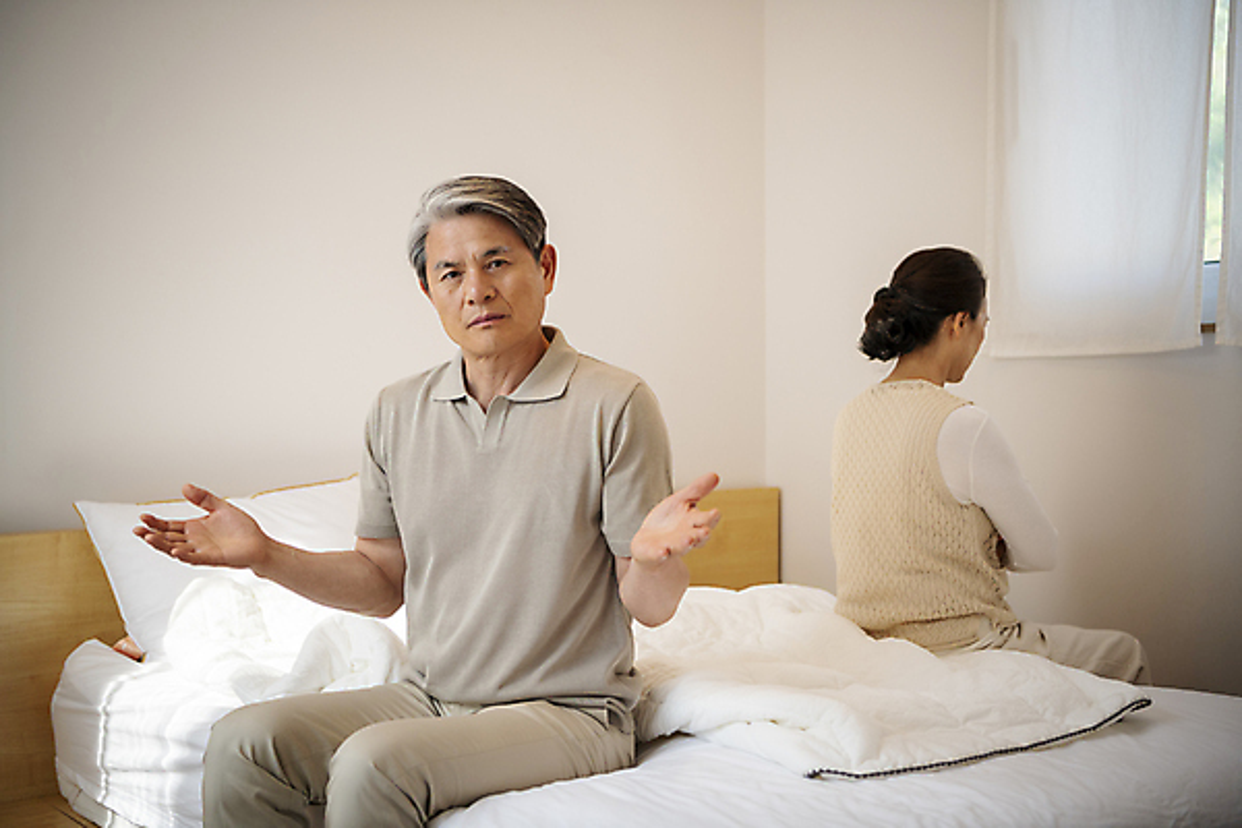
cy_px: 414
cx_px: 621
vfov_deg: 29.9
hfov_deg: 43.6
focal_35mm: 45
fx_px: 1552
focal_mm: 45
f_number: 2.8
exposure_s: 1/320
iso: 400
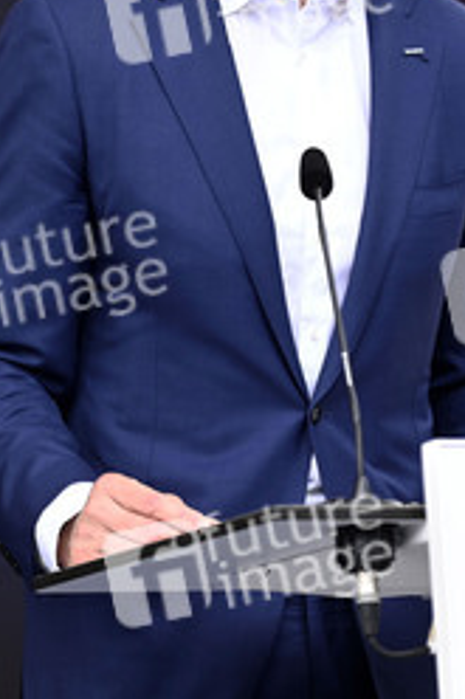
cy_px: 138
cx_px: 330
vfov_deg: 7.1
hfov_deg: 4.7
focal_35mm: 290
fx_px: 5626
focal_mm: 180
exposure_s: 1/1250
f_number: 2.8
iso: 400
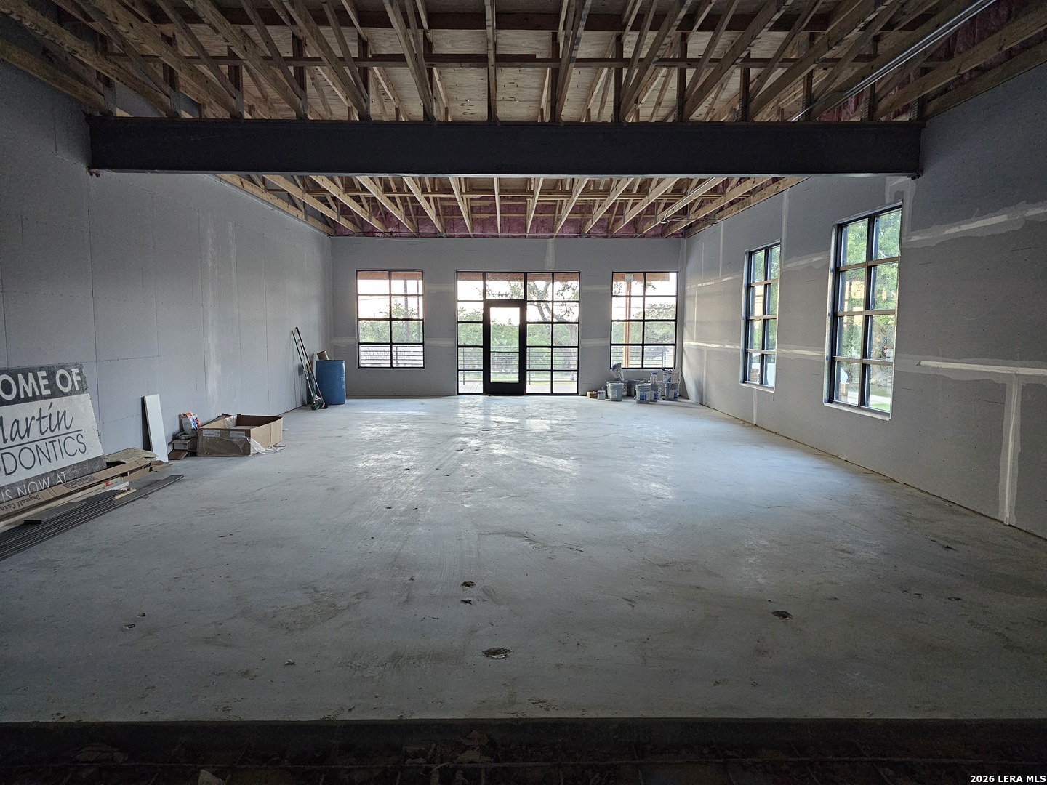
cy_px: 392
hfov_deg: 73.9
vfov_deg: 58.9
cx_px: 524
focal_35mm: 23
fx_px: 696
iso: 1000
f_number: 1.7
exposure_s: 1/120
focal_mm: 6.3
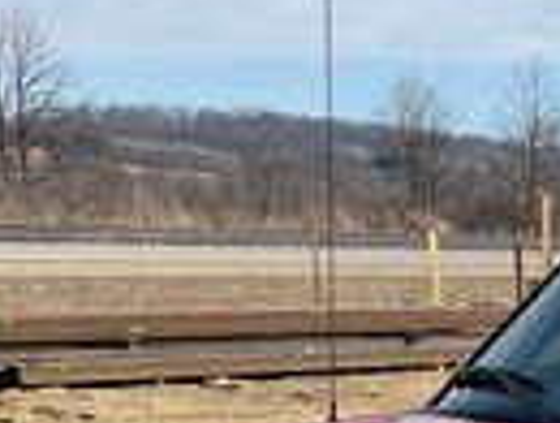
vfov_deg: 11.0
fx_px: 2042
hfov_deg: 14.3
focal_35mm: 126
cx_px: 902
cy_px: 753
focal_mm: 4.2
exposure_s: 1/3125
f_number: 1.6
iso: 32
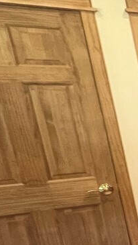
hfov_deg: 9.4
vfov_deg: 32.9
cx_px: 491
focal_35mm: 62
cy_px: 194
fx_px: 402
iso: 400
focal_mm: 1.57
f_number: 1.8
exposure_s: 1/60
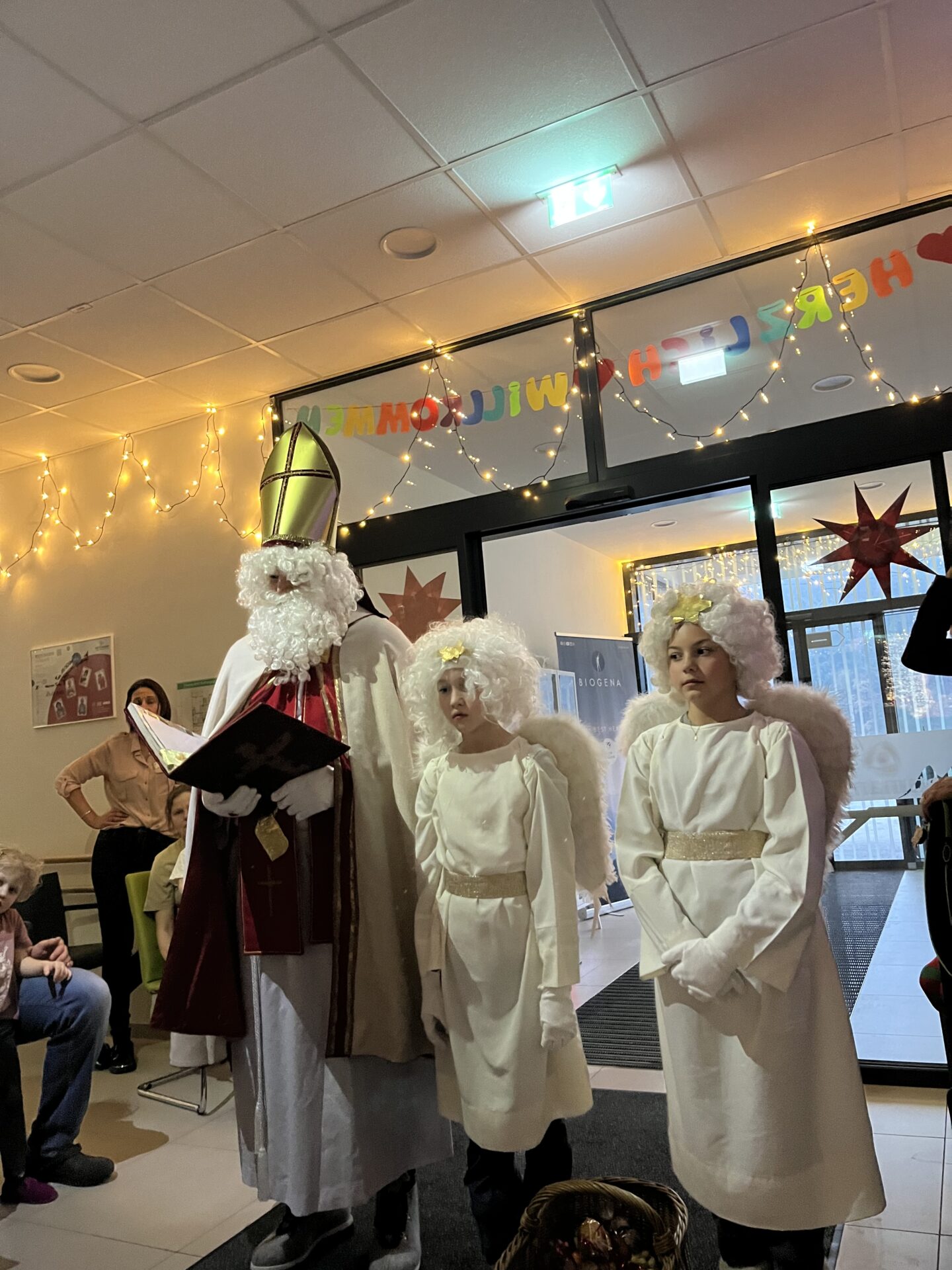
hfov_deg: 53.1
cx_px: 476
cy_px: 635
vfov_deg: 67.3
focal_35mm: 26
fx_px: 953
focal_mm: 5.1
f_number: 1.6
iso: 640
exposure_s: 1/31
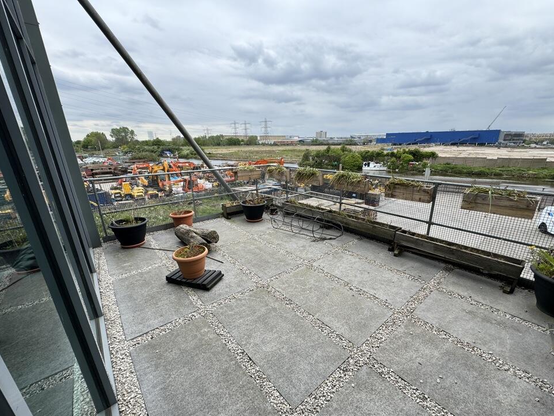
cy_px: 222
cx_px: 286
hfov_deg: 98.1
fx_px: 240
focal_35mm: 15
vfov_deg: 81.6
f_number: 2.2
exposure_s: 1/587
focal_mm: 2.22
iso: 40
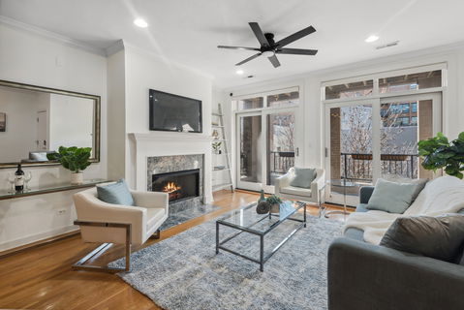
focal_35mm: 16
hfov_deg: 96.7
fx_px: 206
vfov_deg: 73.8
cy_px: 155
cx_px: 232
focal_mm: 16
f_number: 8
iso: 320
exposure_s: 1/60
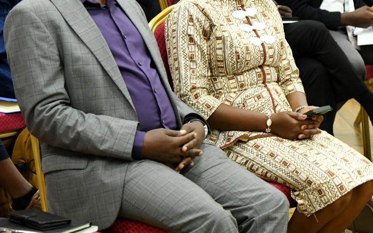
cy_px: 49
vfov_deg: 8.3
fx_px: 1596
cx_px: 399
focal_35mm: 157
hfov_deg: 13.1
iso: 2500
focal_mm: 58
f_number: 4
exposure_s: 1/125
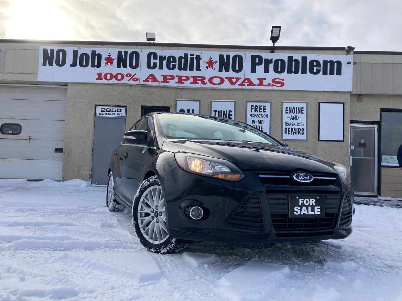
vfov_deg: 49.7
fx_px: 325
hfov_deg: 63.4
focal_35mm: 28
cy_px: 150
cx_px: 201
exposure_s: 1/2433
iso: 25
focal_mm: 3.99
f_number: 1.8
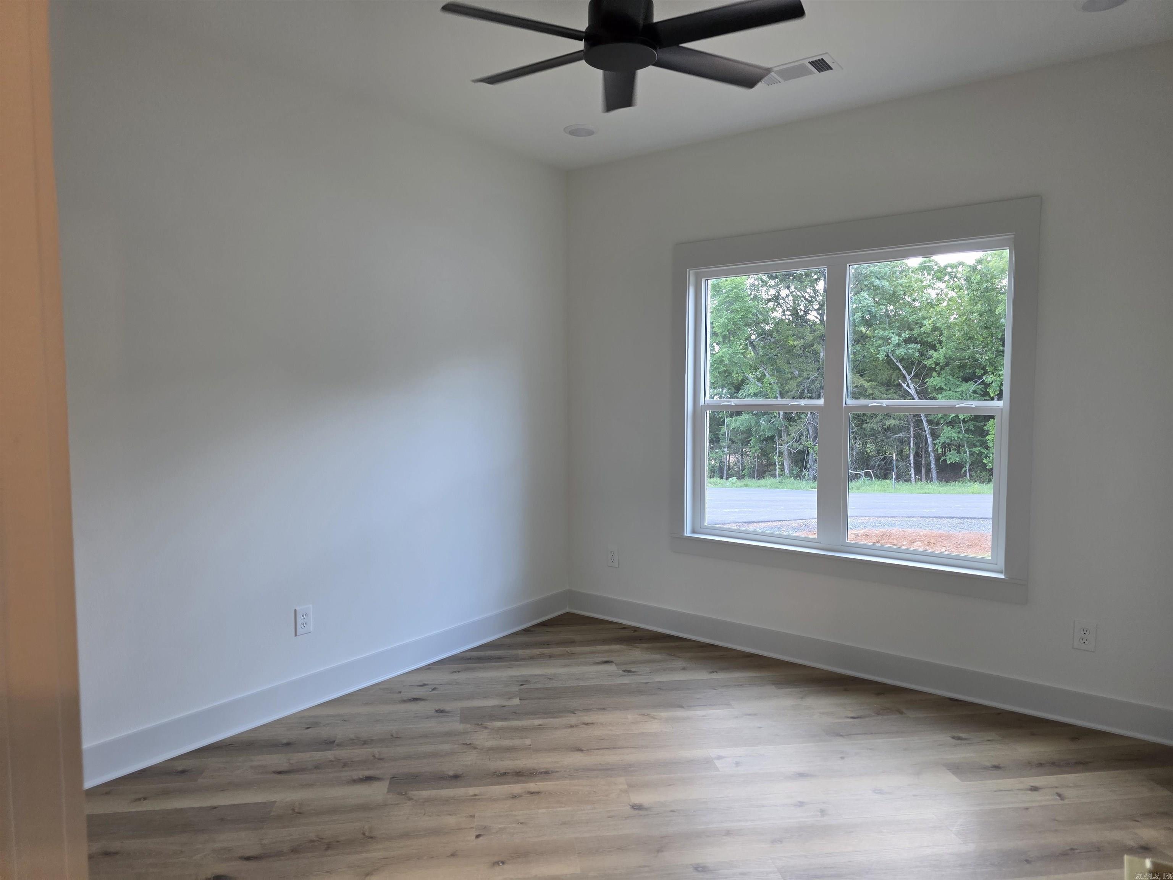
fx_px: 779
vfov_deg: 58.9
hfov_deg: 73.9
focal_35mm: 23
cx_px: 586
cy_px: 440
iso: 125
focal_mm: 6.3
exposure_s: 1/120
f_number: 1.7
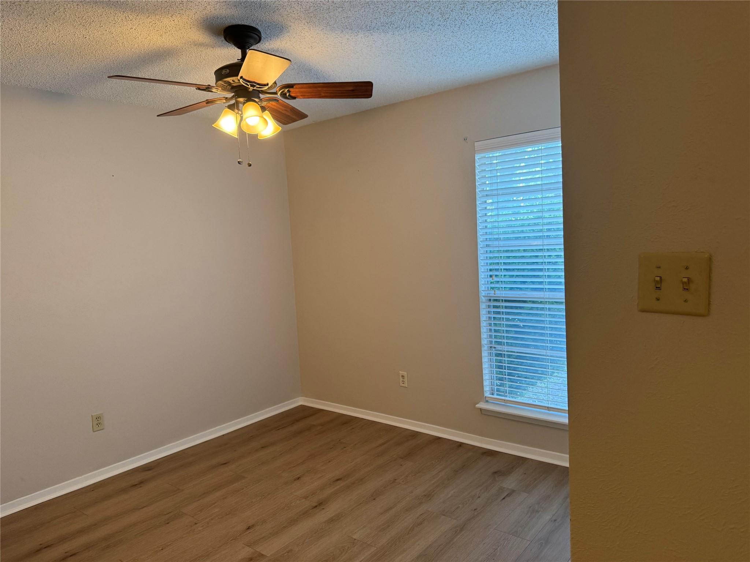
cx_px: 375
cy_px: 281
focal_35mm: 24
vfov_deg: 56.8
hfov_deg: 71.6
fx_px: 520
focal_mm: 6.76
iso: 200
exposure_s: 1/120
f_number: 1.78
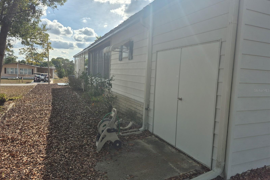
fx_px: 180
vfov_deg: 53.1
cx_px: 135
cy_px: 90
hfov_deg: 73.7
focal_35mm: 24
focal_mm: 5.4
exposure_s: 1/2688
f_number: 1.8
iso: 25
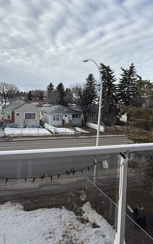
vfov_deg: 66.2
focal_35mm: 28
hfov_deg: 44.5
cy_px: 107
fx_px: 187
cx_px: 67
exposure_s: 1/1235
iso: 50
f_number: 2.2
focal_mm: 2.22
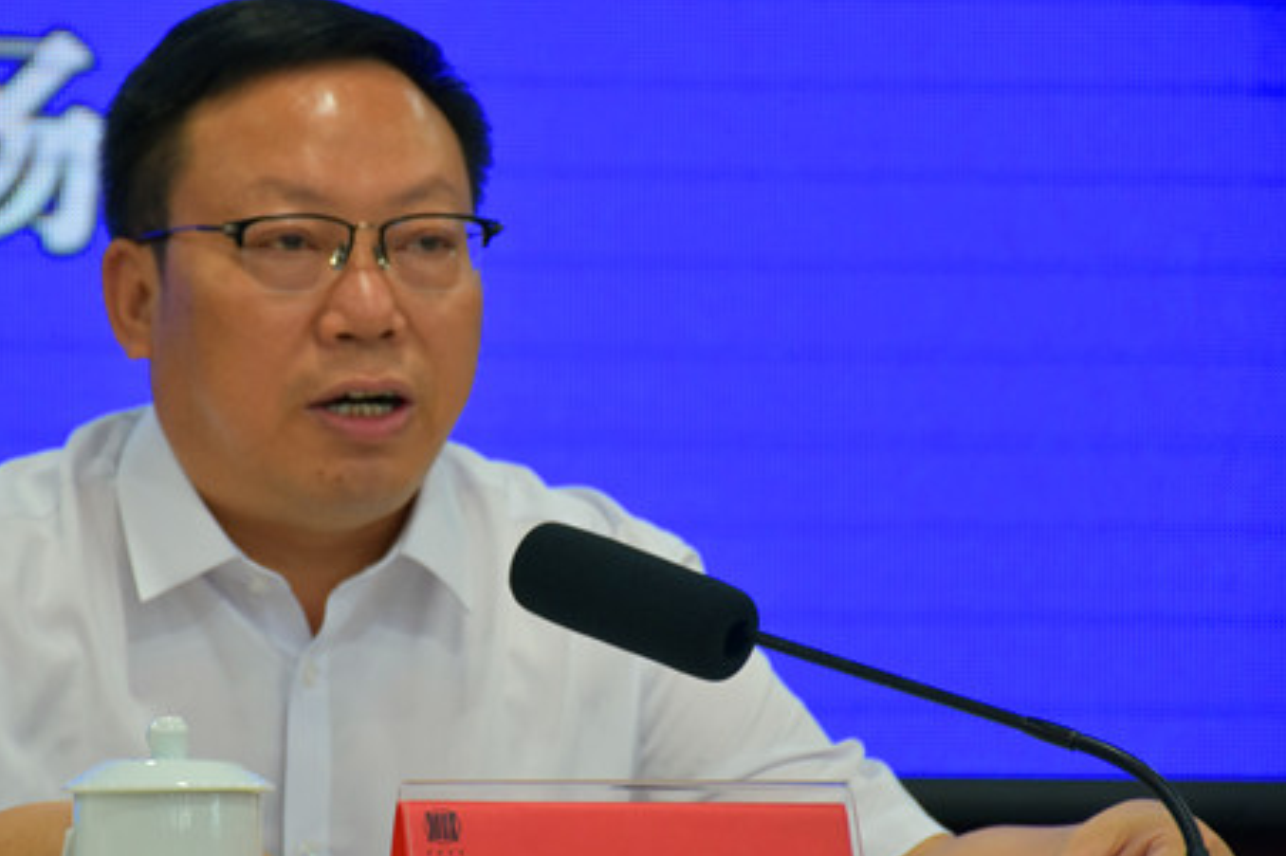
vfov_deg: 6.2
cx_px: 435
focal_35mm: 223
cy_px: 475
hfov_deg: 9.2
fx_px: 7963
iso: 800
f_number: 5.6
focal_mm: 112
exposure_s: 1/125
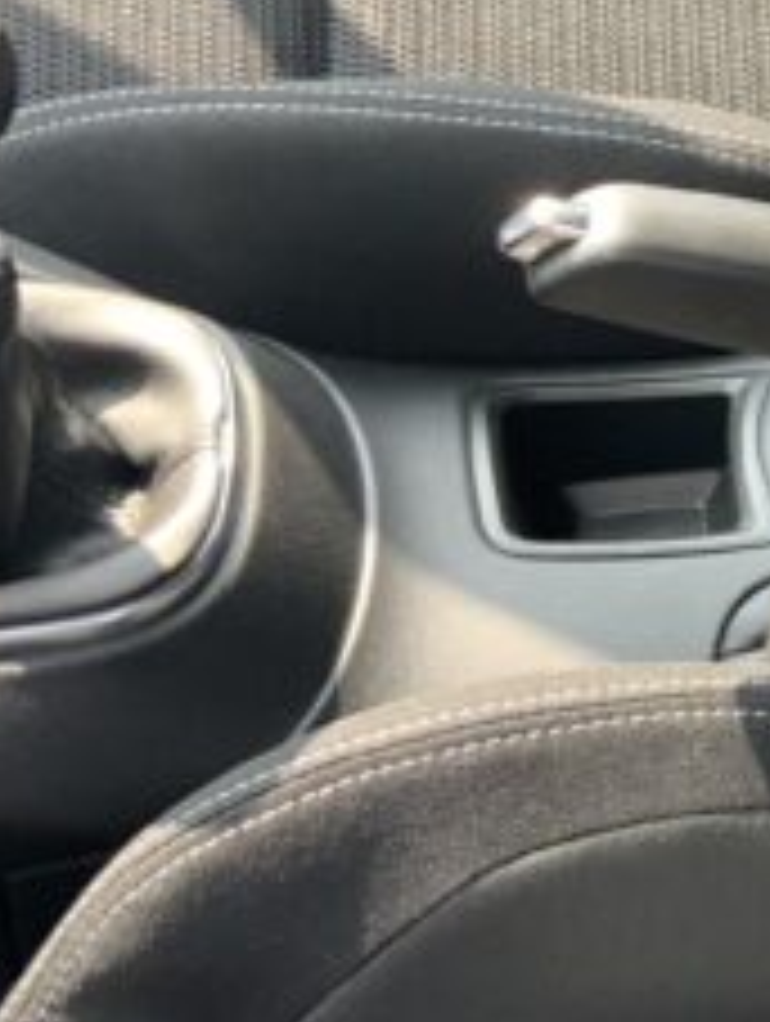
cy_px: 360
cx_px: 1400
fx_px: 3017
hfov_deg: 13.1
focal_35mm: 102
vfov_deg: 19.2
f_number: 1.8
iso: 50
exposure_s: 1/122
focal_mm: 3
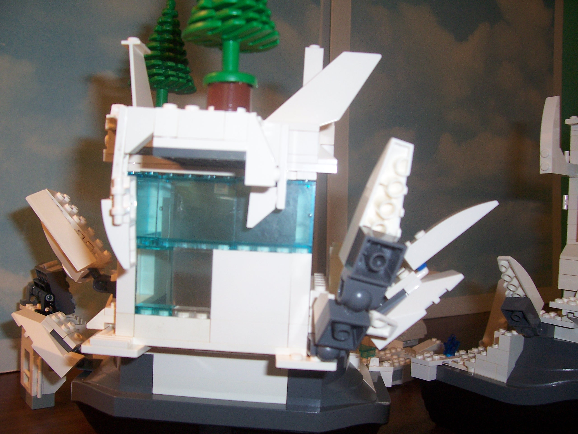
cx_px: 289
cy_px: 217
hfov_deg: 54.0
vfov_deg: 41.8
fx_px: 568
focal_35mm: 34
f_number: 2.7
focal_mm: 5.6
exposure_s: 1/60
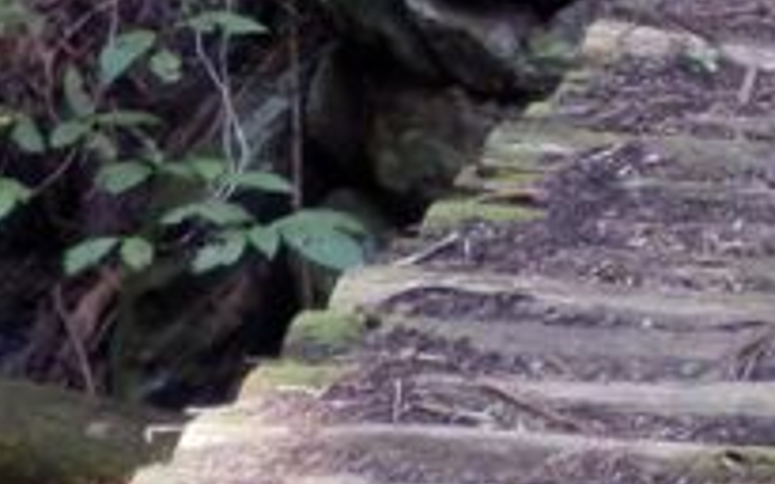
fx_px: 4455
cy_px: -446
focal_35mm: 211
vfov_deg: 6.1
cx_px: 1270
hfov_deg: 9.6
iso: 800
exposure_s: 1/25
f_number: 4.4
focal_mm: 9.1
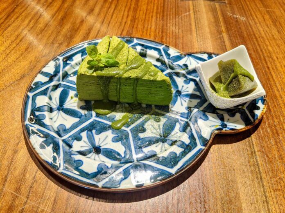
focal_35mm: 27
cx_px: 142
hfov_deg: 65.3
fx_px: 222
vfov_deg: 51.4
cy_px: 106
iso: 75
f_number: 1.8
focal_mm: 4.44
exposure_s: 1/33.1
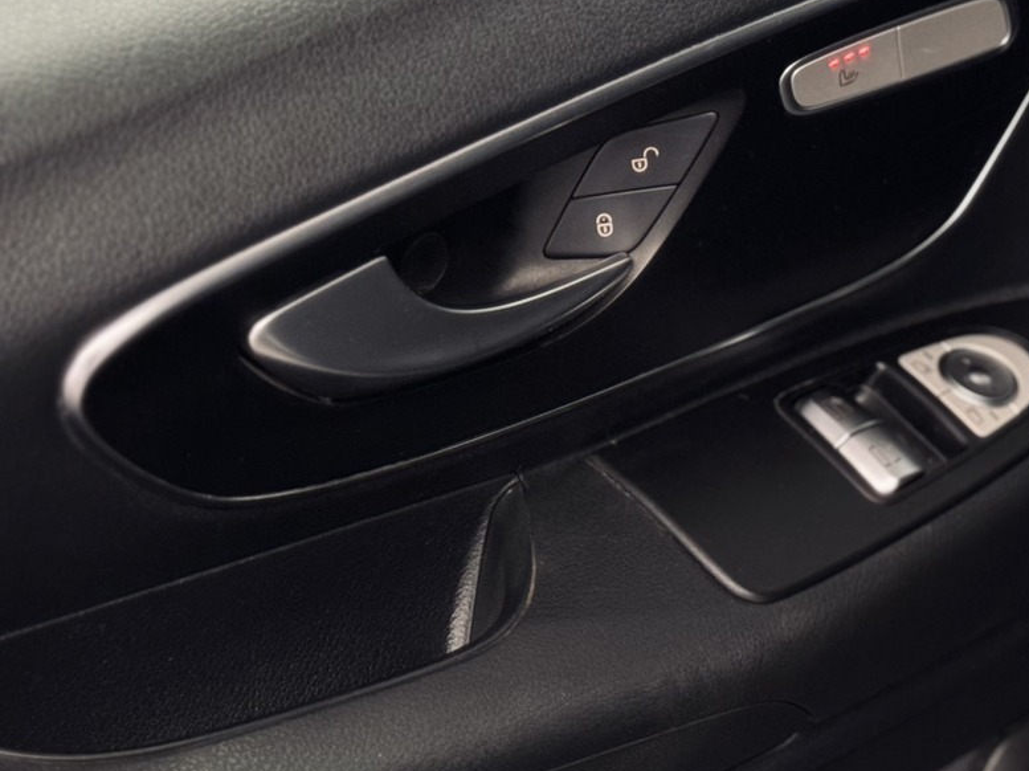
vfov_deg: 16.4
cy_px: 94
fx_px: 2644
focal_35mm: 89
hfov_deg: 22.0
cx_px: 456
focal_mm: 6.86
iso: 250
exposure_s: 1/49
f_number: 1.78
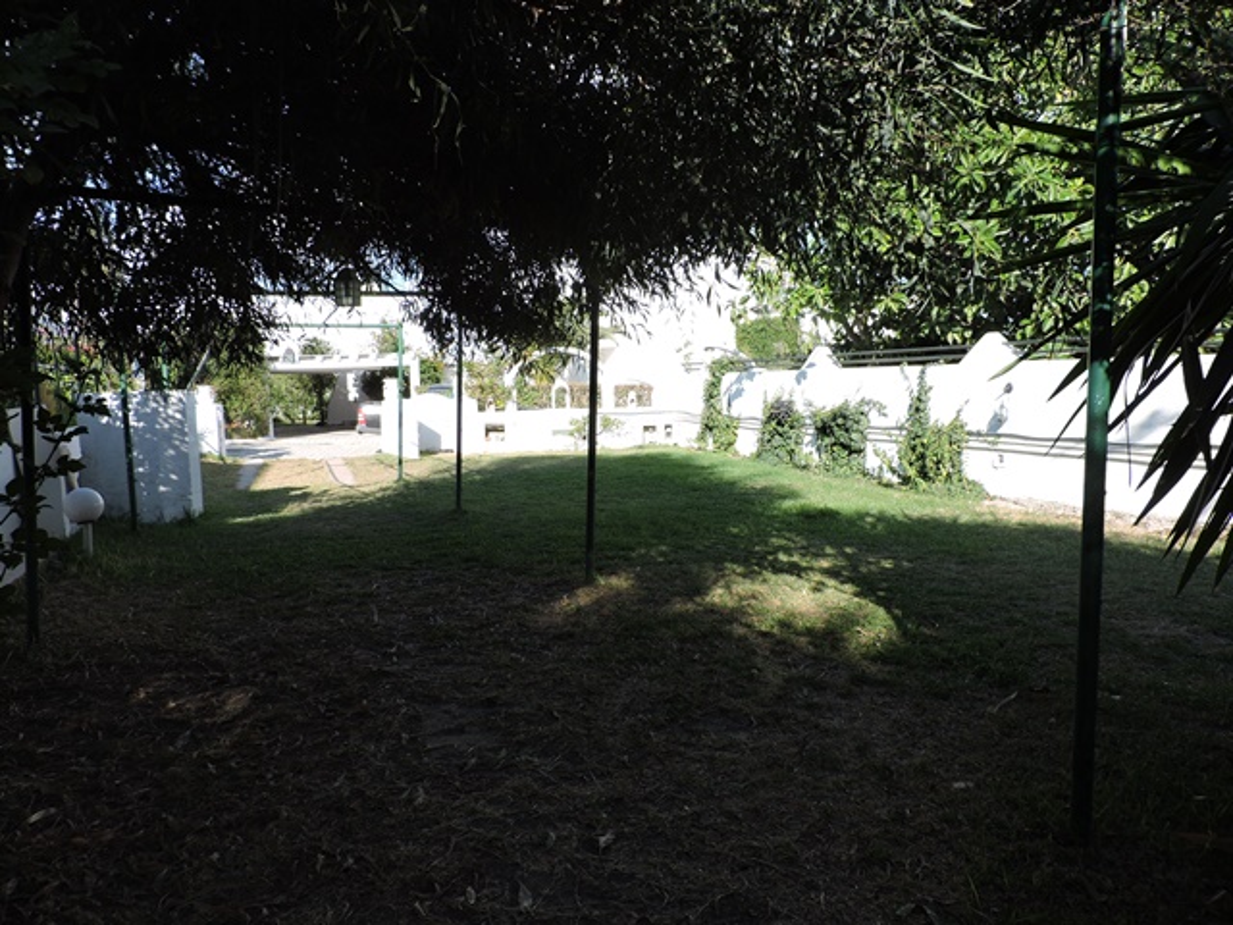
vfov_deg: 56.8
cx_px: 616
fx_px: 855
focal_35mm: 24
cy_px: 462
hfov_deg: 71.6
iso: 100
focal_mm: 4.3
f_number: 3
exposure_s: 1/640
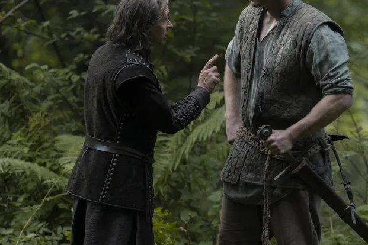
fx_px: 3373
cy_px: 99
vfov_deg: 4.2
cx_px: 280
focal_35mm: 330
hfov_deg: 6.2
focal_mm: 200
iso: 800
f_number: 3.5
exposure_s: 1/250
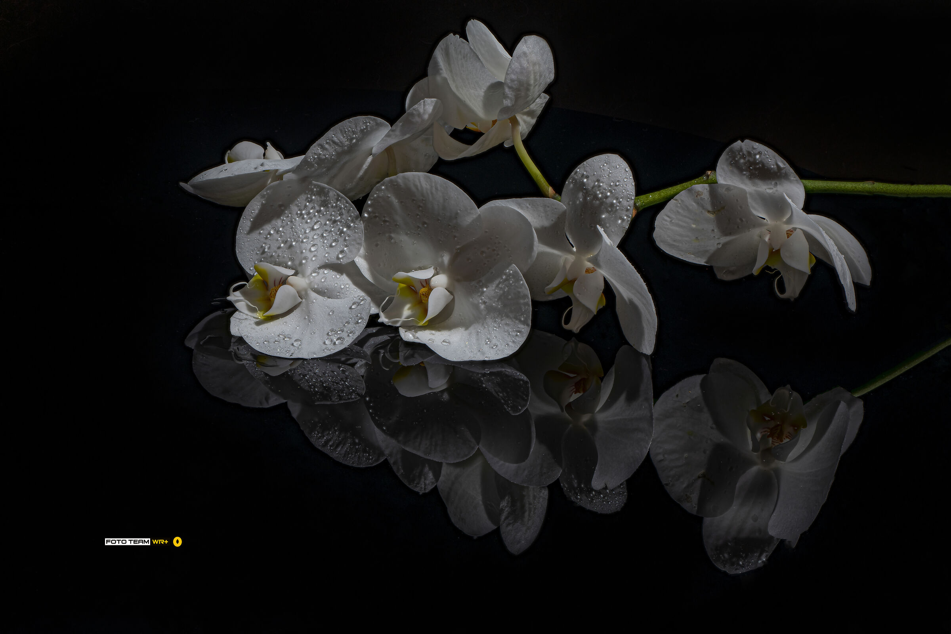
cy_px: 317
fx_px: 2774
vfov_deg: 13.0
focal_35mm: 105
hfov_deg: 19.5
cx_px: 476
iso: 100
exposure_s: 1/2.5
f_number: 14
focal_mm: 105
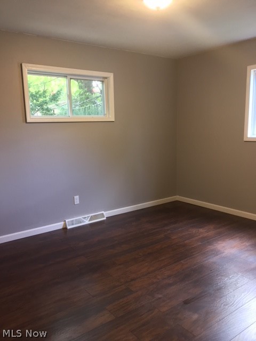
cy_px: 170
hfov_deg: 48.2
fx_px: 286
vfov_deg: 61.7
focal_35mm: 29
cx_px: 128
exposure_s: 1/30
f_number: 2.2
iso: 160
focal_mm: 4.15
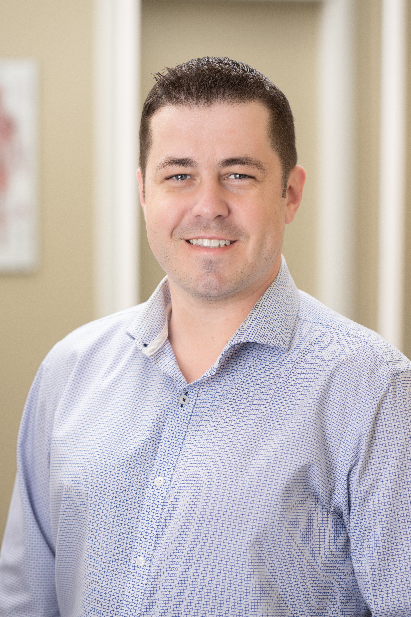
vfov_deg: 15.2
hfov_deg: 10.2
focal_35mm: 135
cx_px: 206
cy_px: 308
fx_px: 2312
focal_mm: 135
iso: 400
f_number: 4.5
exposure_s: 1/160
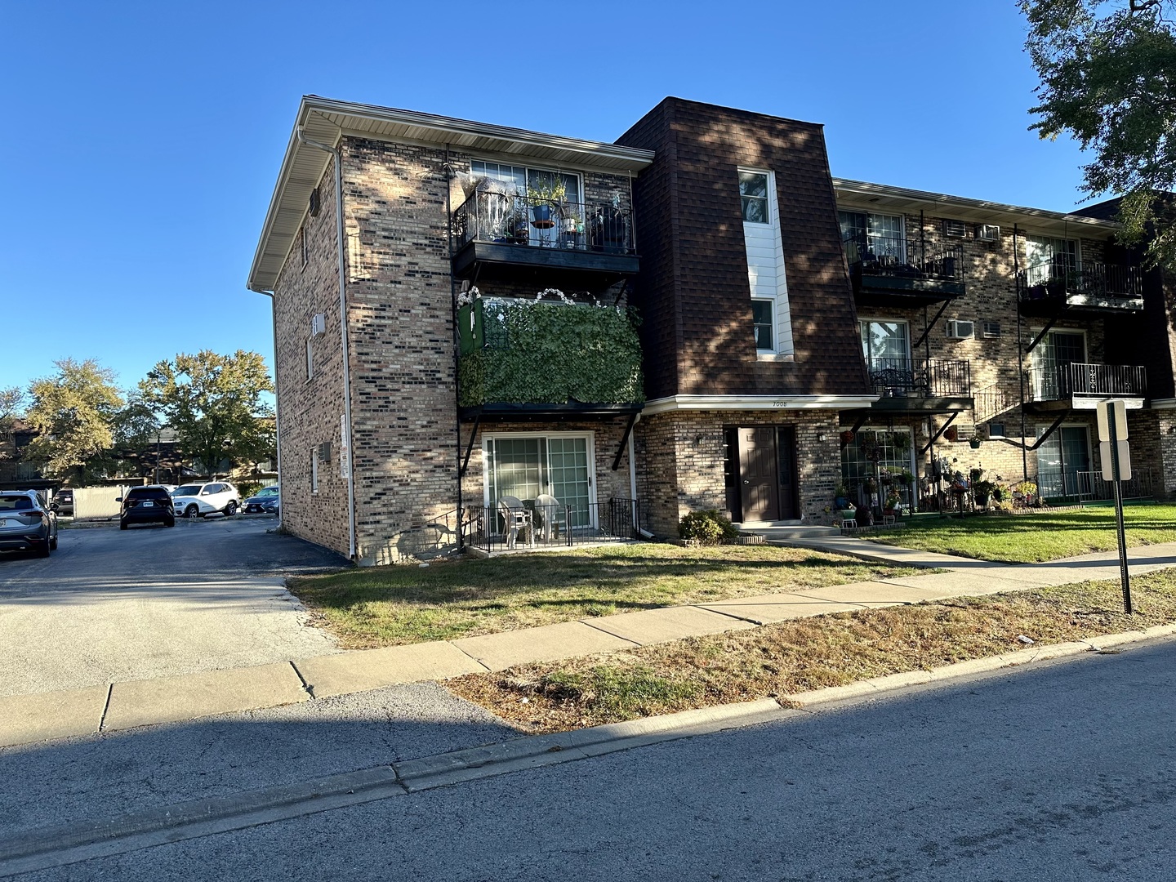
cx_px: 588
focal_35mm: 24
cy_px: 441
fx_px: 815
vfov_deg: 56.8
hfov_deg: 71.6
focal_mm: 6.86
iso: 80
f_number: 1.78
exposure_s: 1/1241
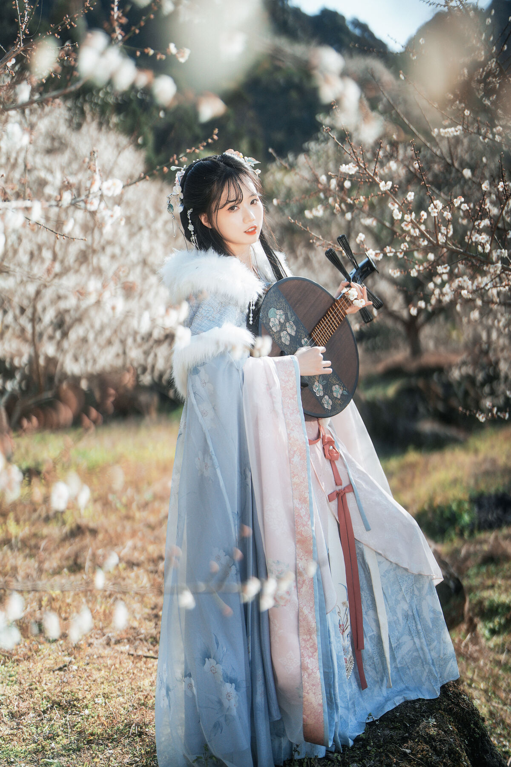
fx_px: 1065
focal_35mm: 50
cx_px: 256
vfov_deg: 39.6
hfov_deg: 27.0
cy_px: 384
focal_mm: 50
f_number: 1.2
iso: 100
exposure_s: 1/5000
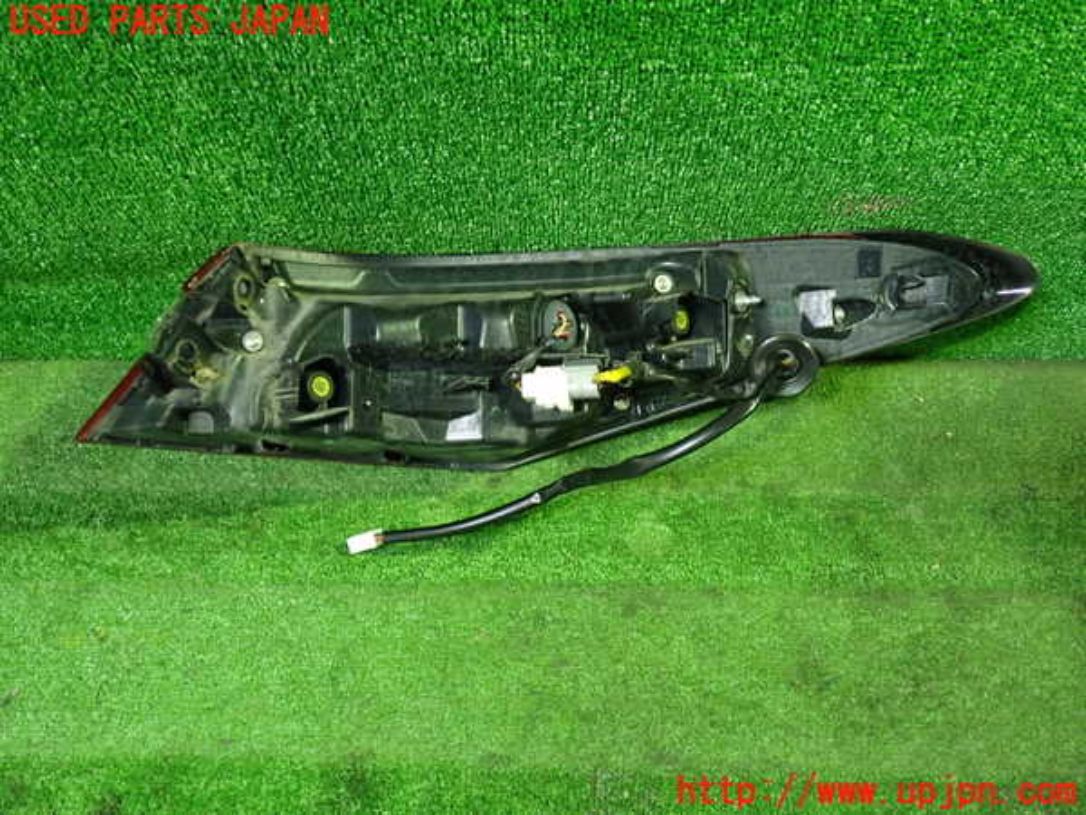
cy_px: 408
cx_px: 543
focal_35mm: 30
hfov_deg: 60.0
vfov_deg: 46.8
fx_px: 941
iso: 800
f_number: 2.3
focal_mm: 5.4
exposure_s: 1/30
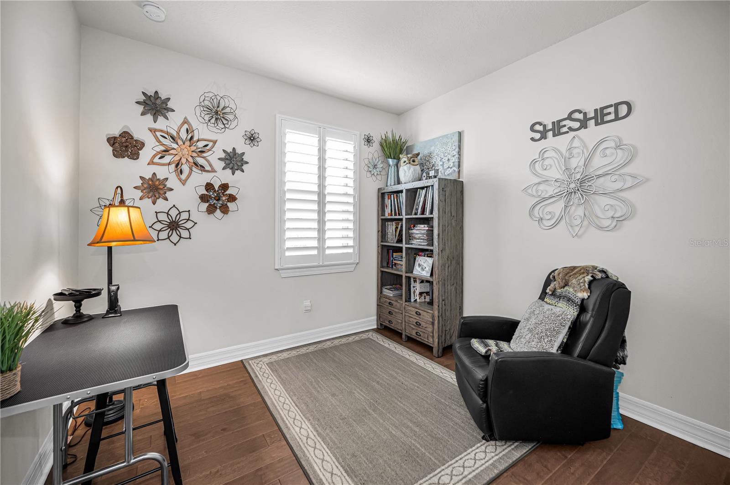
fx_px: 284
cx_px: 365
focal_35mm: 14
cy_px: 242
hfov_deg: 104.3
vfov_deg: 81.1
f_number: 5
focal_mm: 14
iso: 250
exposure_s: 1/8
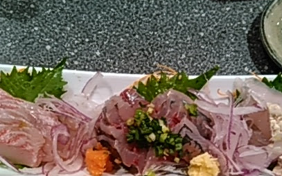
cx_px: 144
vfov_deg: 25.4
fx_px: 384
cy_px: 139
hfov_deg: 40.3
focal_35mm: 50
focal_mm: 4
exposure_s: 1/15.1
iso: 128
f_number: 2.4
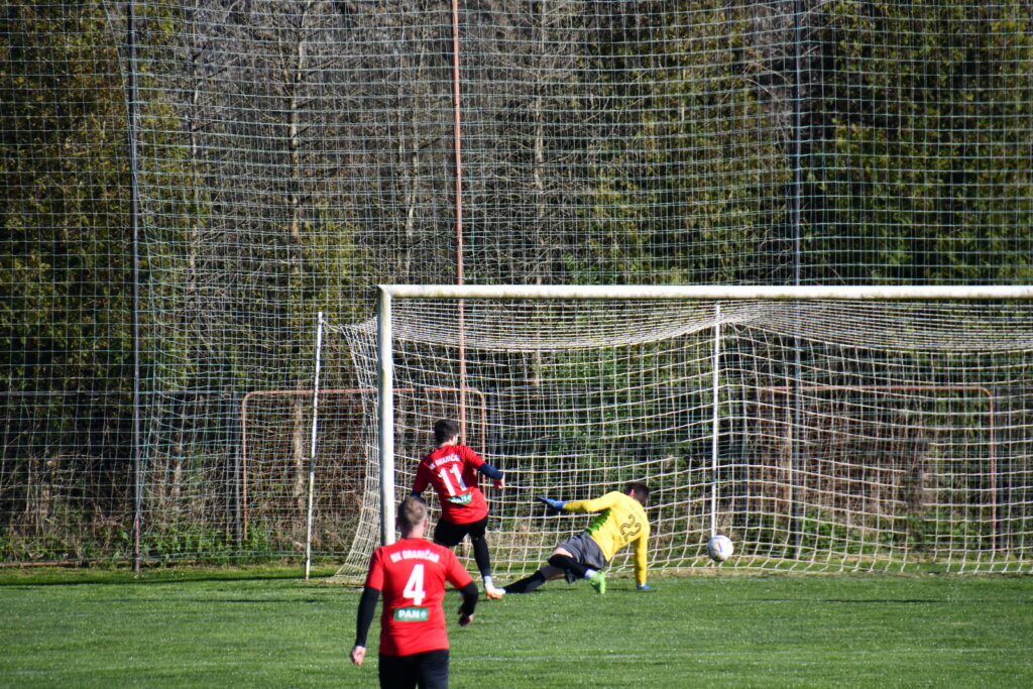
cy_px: 344
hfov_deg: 3.4
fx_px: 17218
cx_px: 516
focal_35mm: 600
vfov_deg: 2.3
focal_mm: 400
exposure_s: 1/1000
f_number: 6.3
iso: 320
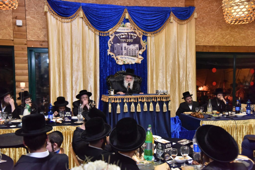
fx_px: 283
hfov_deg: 48.5
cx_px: 128
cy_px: 85
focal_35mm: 40
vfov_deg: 33.4
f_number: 4
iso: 2500
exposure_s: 1/125
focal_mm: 40
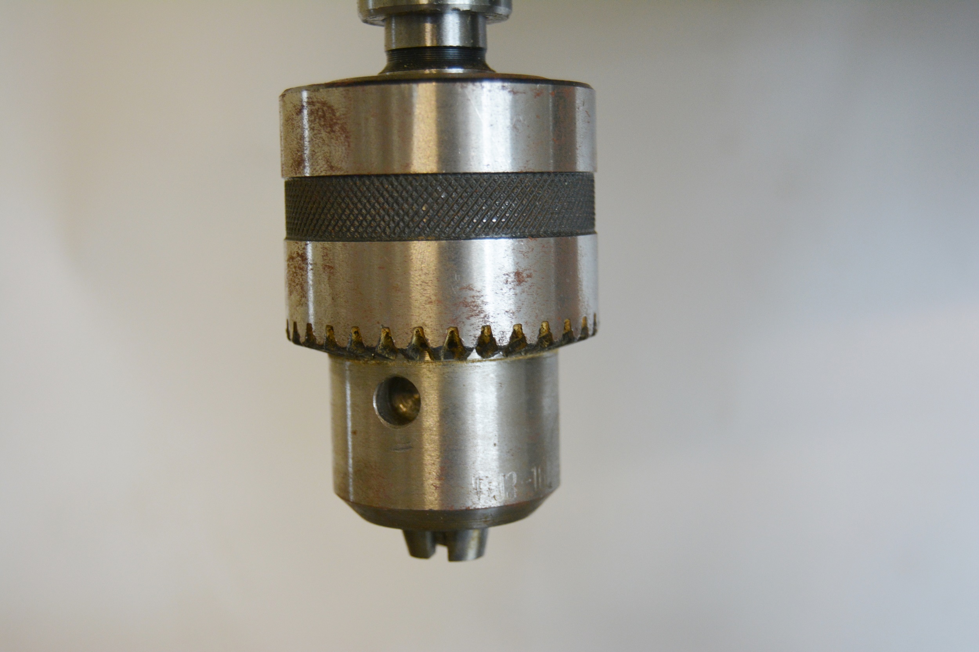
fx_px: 1428
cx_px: 490
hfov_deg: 37.8
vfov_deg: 25.8
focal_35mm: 52
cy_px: 326
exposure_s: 1/60
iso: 640
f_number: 4.5
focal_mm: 35
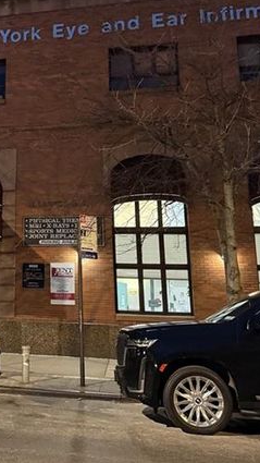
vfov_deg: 49.1
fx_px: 503
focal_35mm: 41
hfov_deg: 27.3
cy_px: 184
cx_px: -2
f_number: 1.78
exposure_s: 1/30
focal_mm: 6.76
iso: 1600
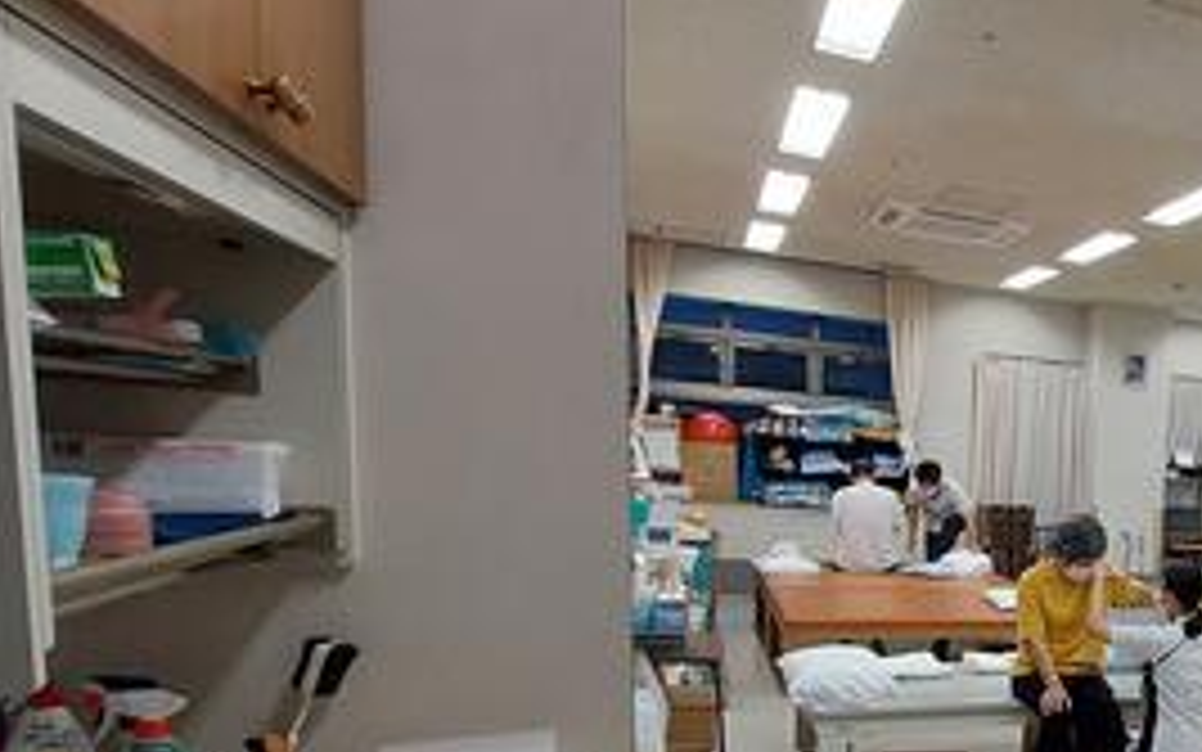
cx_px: 1306
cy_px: 648
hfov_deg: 46.3
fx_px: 1016
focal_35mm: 31
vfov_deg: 38.4
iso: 80
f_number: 2.2
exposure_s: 1/50
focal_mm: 1.74
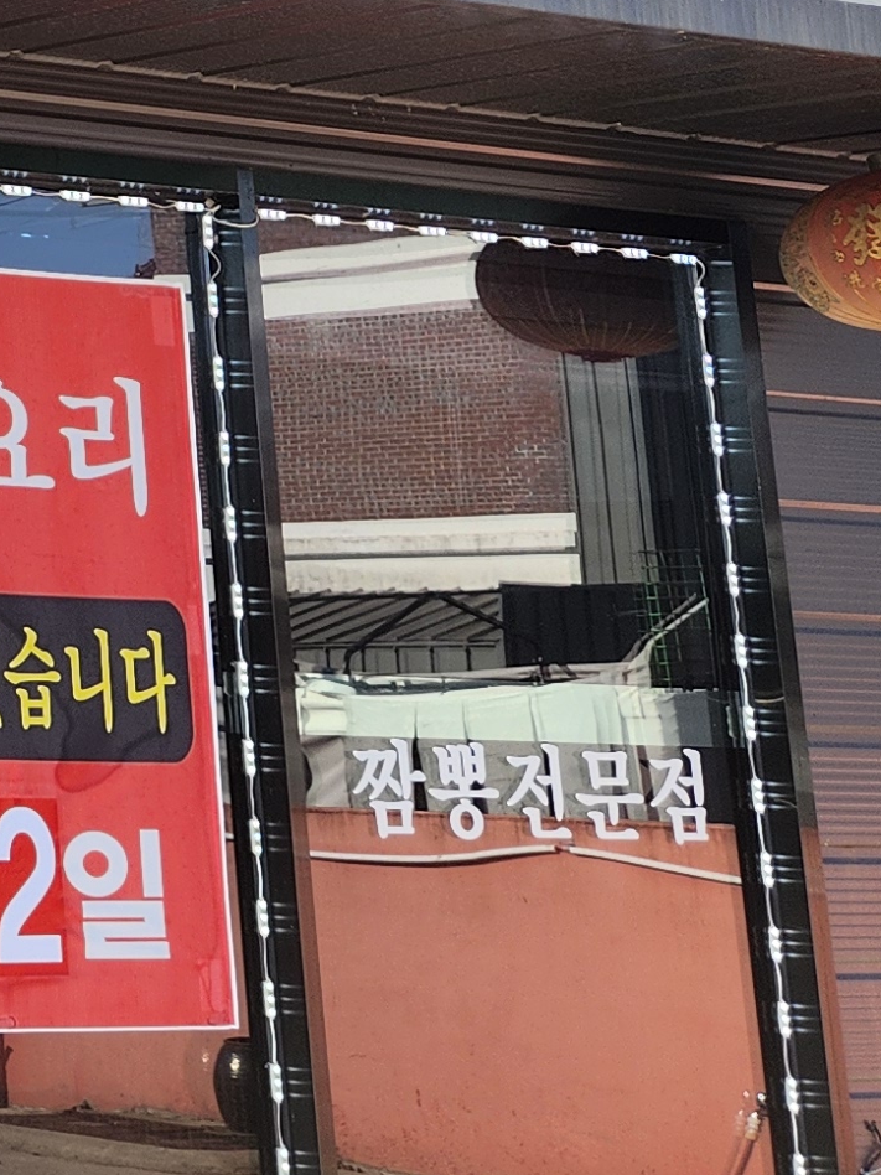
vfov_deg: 19.2
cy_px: -183
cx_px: -1107
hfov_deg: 12.5
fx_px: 3292
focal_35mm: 97
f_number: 1.8
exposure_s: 1/645
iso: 20
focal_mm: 5.4
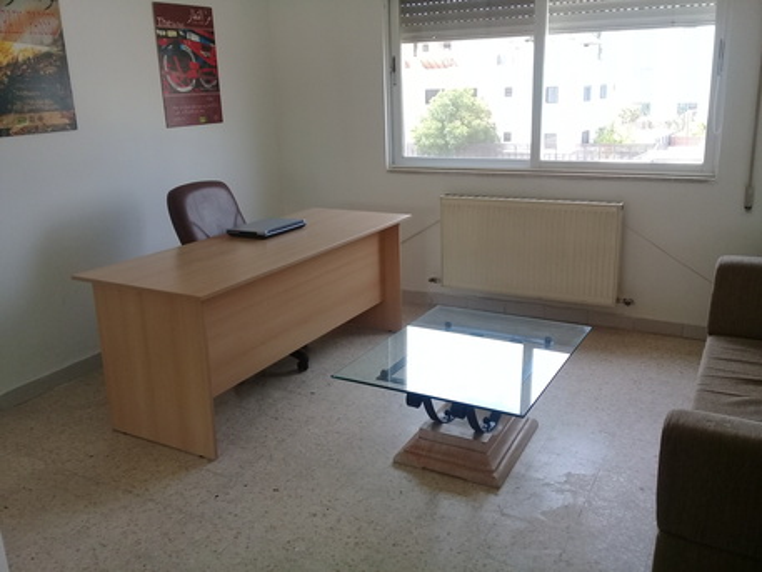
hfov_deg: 58.3
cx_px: 381
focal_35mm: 31
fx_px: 683
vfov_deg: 45.5
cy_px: 286
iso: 50
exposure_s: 1/100
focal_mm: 3.3
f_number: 2.2
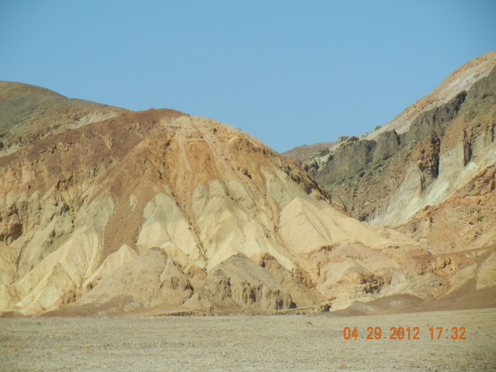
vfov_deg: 8.5
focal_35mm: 174
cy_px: 186
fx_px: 2493
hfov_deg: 11.4
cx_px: 248
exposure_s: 1/412
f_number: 9.2
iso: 160
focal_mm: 31.4
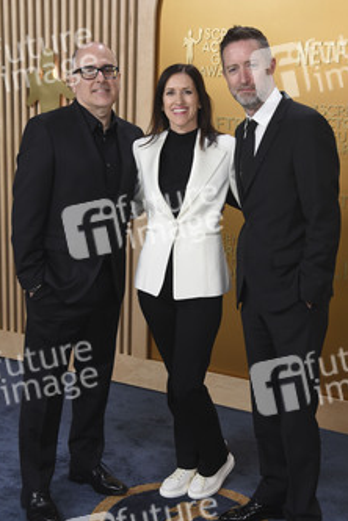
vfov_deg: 33.3
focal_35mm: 60
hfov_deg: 22.6
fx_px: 870
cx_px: 189
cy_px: 300
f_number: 5
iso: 2500
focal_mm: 50
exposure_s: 1/250
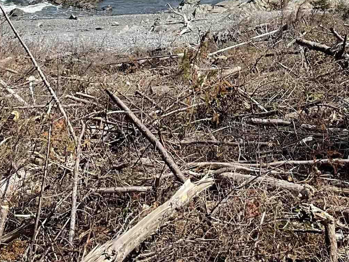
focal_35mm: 88
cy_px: -119
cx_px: 151
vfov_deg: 15.6
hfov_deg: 22.2
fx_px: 887
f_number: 1.8
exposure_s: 1/1912
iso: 16
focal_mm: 3
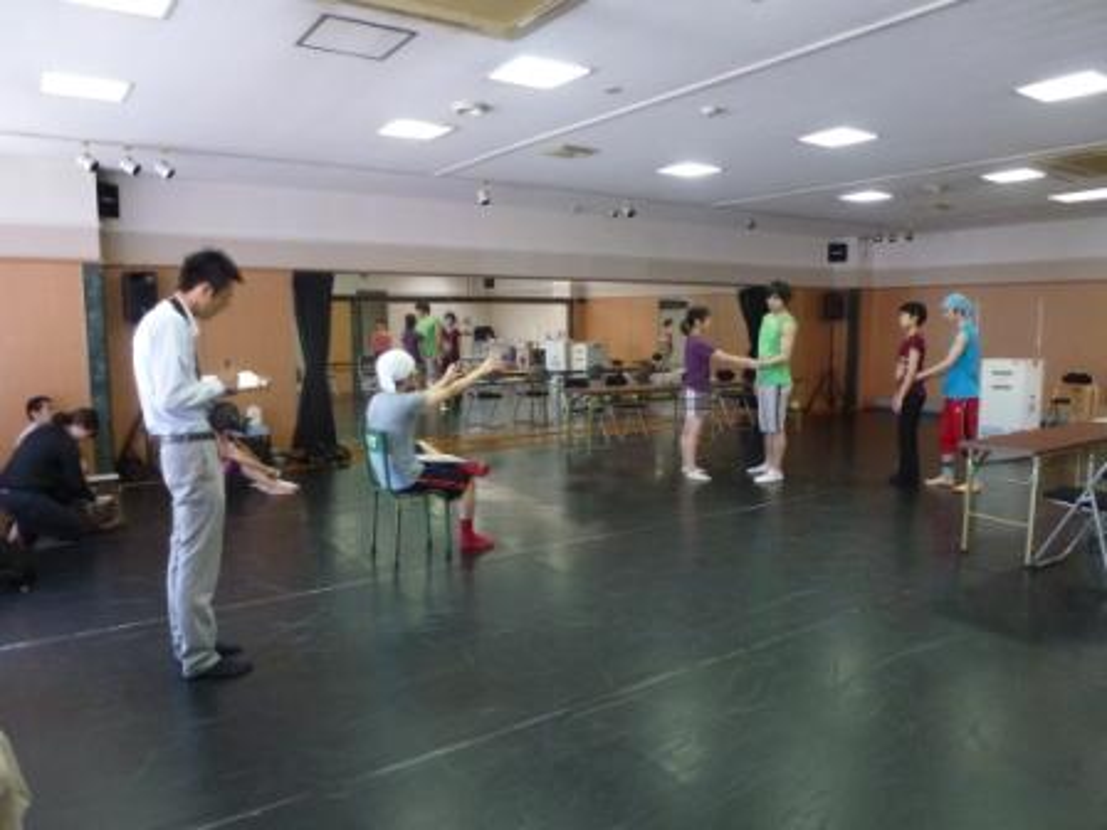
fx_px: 768
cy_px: 415
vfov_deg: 56.8
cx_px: 554
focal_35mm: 24
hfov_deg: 71.6
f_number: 3.3
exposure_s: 1/40
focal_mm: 4.3
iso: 400
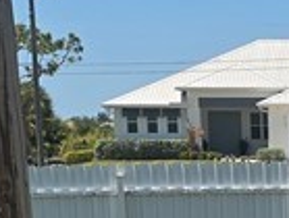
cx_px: 445
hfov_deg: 11.2
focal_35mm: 169
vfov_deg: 8.5
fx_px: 1415
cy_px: 403
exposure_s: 1/1212
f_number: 1.7
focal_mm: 6.3
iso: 12
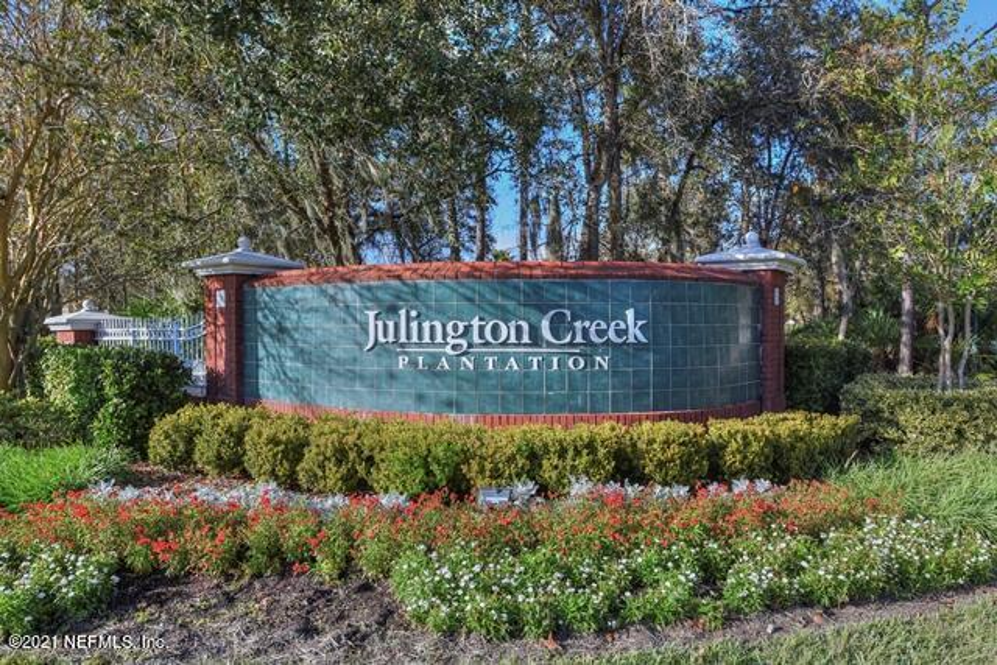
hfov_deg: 73.7
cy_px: 332
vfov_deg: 53.2
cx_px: 498
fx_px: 665
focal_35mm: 24
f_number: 9
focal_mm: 24
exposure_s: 1/640
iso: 500
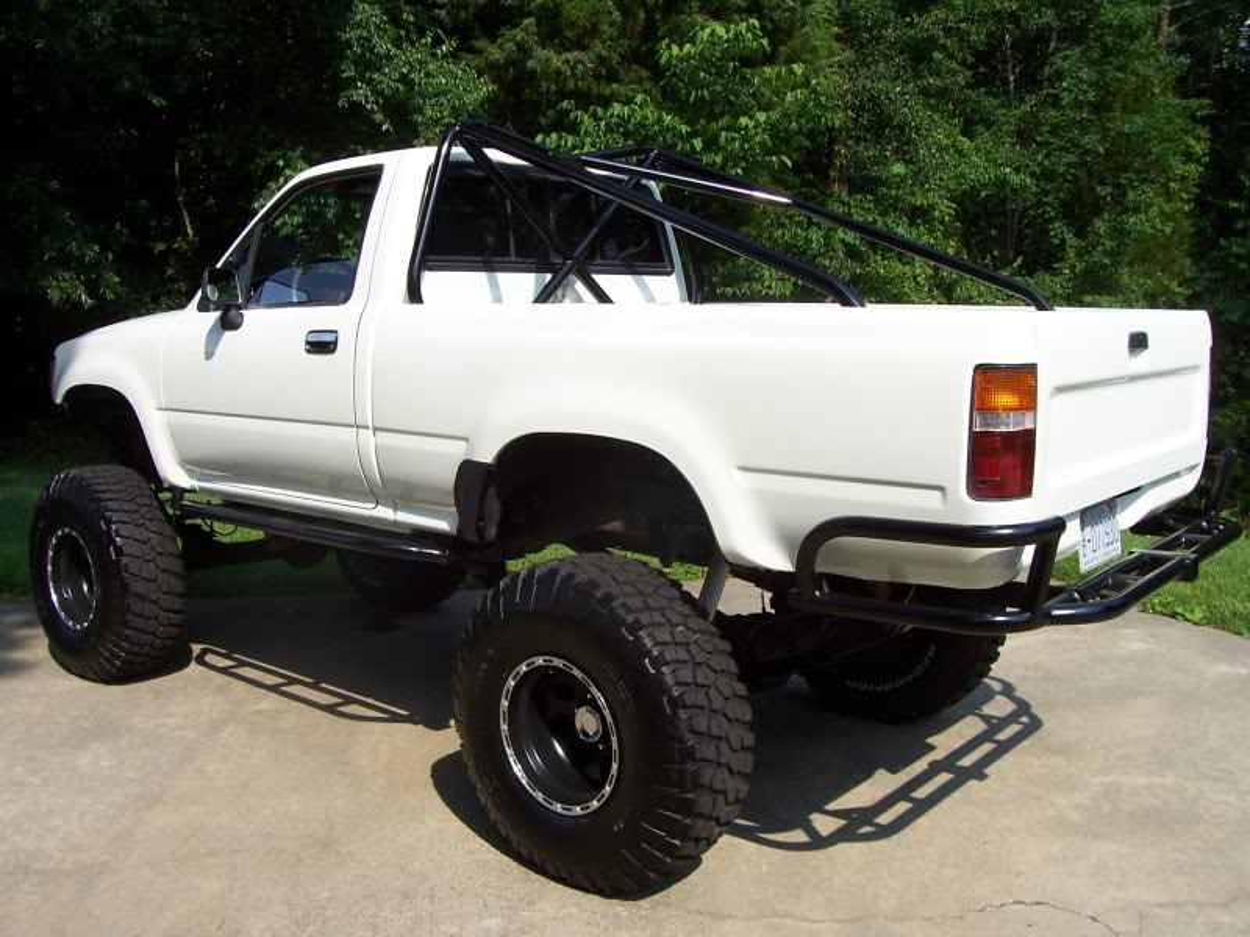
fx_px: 1228
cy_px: 468
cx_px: 625
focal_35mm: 34
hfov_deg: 54.0
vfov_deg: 41.8
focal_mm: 5.6
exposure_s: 1/500
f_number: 5.6
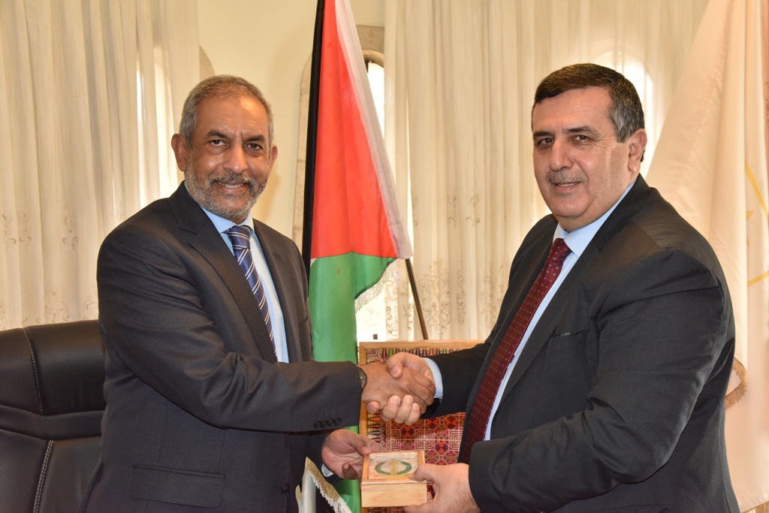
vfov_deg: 27.0
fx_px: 1068
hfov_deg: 39.6
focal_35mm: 50
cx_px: 384
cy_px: 256
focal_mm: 50
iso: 2500
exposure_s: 1/250
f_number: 8
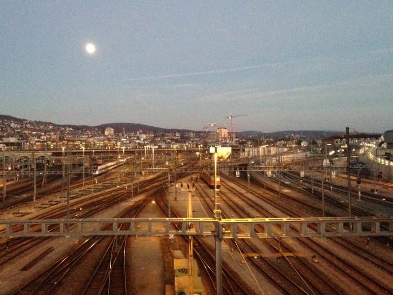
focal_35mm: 40
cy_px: 131
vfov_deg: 35.9
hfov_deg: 46.7
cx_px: 175
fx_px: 454
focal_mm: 4.12
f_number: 2.4
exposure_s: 1/15
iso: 800
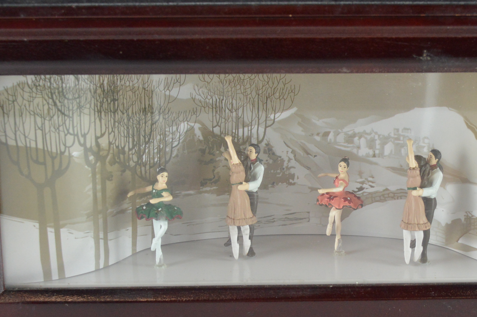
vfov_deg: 14.7
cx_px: 290
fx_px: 1231
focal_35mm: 93
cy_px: 150
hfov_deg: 21.9
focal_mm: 31
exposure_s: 1/80
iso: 800
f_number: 5.6
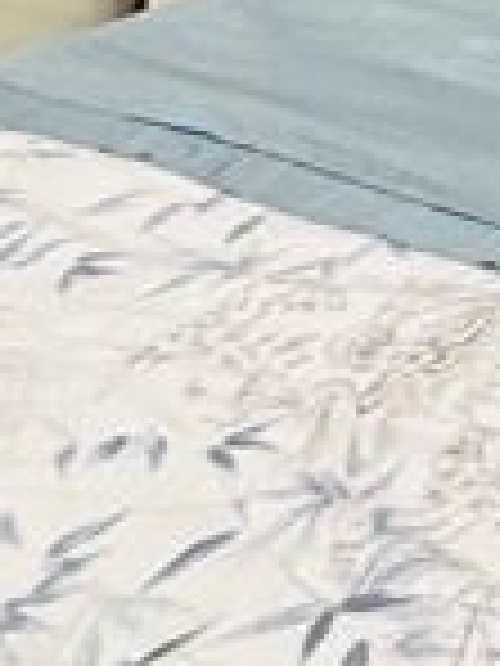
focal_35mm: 97
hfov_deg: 10.0
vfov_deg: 15.4
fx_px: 1868
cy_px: -734
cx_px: 1613
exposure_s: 1/50
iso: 200
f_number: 2.2
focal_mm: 2.22
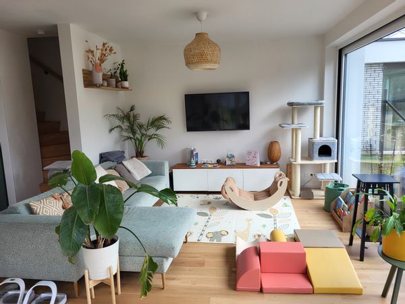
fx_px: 304
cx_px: 202
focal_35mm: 26
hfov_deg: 67.3
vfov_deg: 53.1
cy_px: 152
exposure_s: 1/109
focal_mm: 5.4
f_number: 1.8
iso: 40
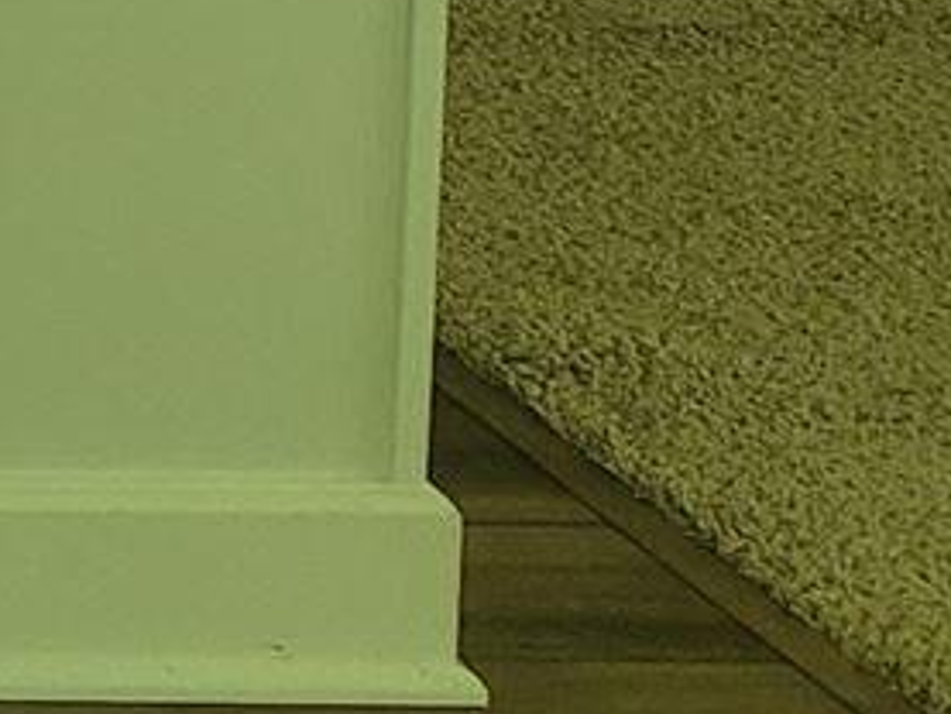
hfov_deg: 8.1
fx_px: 5085
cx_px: -2393
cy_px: -1425
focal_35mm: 185
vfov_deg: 7.2
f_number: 1.8
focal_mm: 7
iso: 250
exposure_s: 1/60
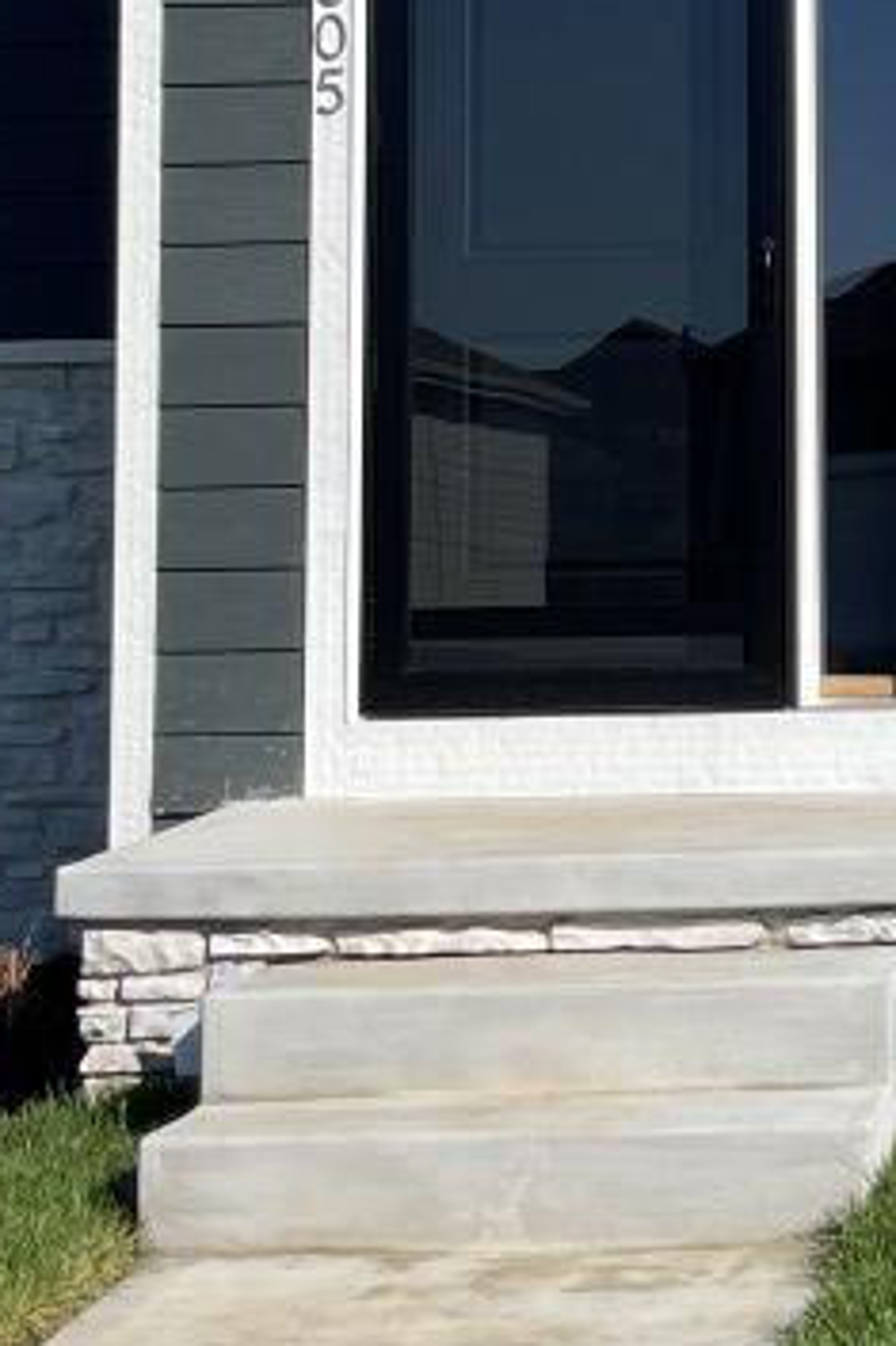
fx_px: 3961
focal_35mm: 106
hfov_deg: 12.6
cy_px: 23
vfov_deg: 18.8
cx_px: 1094
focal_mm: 5.1
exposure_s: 1/6250
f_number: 1.6
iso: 32
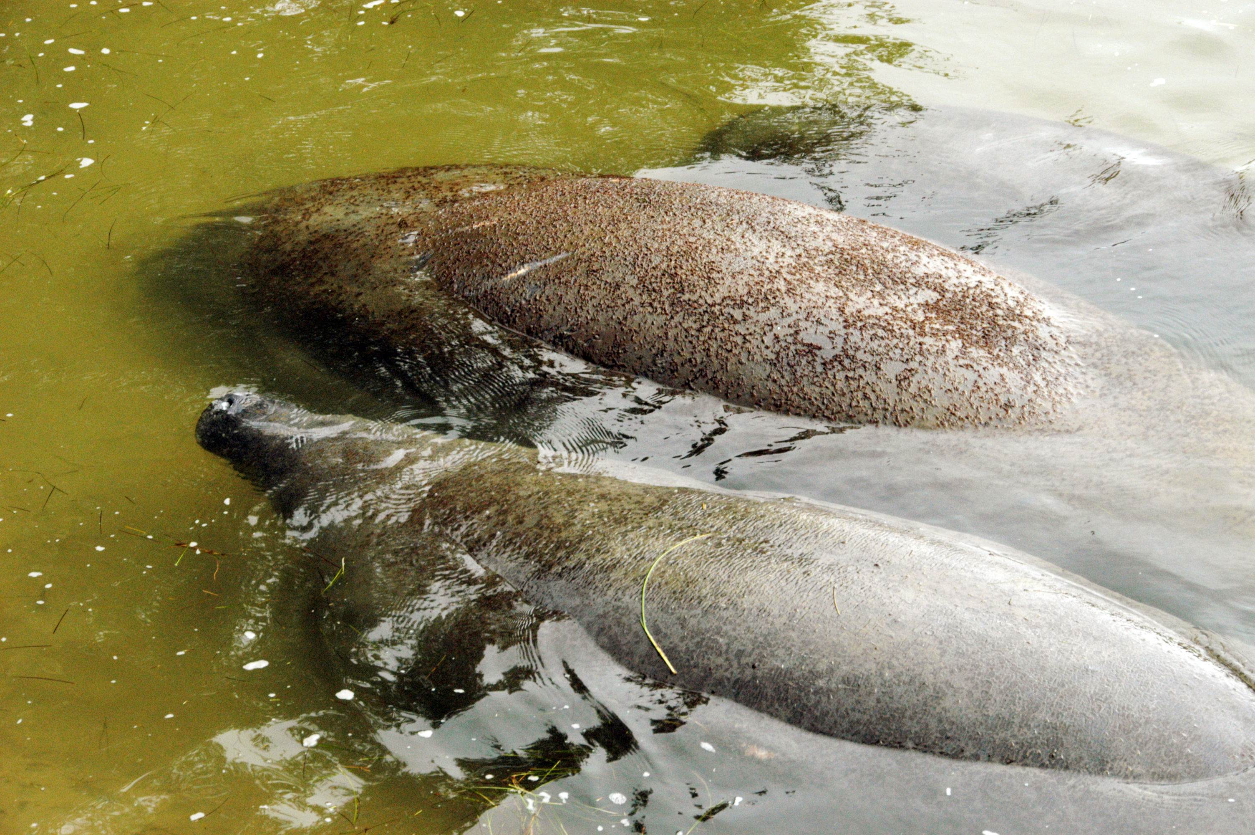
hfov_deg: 17.1
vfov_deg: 11.4
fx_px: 4180
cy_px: 418
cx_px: 628
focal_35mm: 120
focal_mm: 80
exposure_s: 1/320
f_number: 9
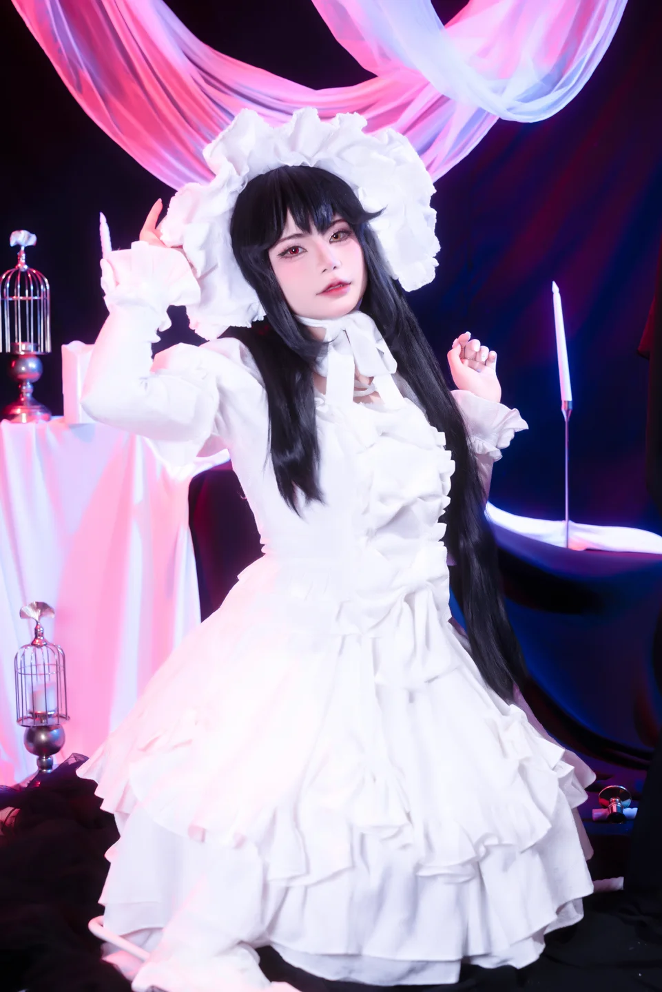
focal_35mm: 50
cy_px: 496
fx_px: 1378
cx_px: 331
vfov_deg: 39.6
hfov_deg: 27.0
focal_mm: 50
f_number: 4
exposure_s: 1/200
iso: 100
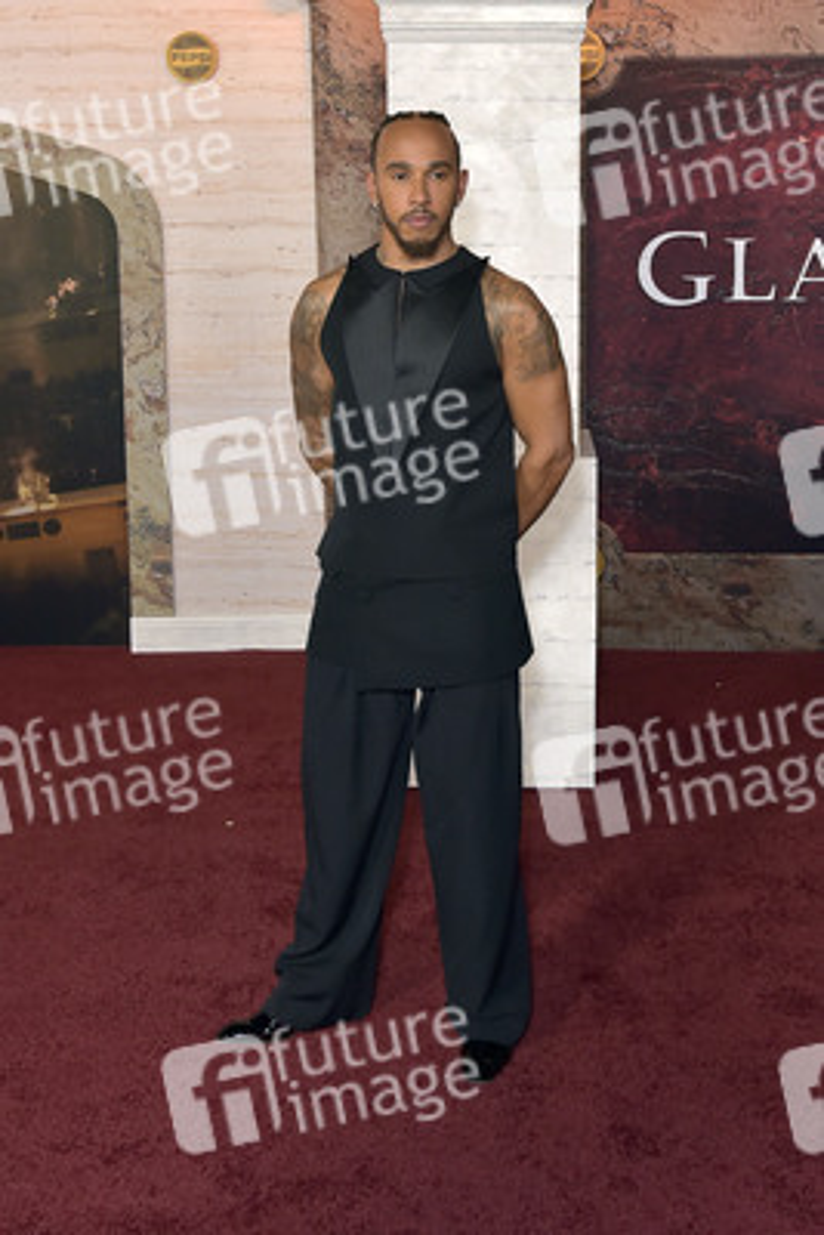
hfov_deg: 38.9
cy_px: 618
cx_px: 412
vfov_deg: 55.8
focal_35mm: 34
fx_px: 1166
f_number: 5.6
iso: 1000
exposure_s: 1/250
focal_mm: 34
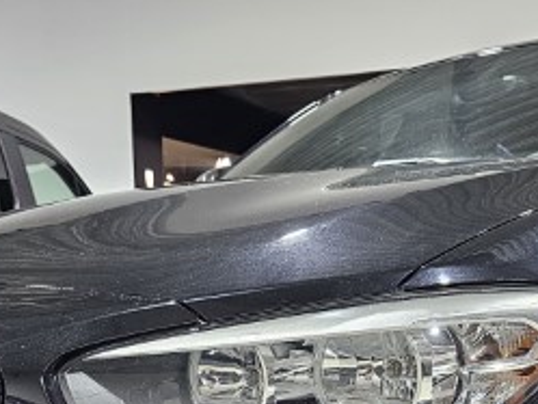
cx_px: 246
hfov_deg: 32.7
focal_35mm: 59
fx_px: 917
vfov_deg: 23.0
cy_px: 469
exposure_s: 1/142
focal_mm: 6.3
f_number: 1.7
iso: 400
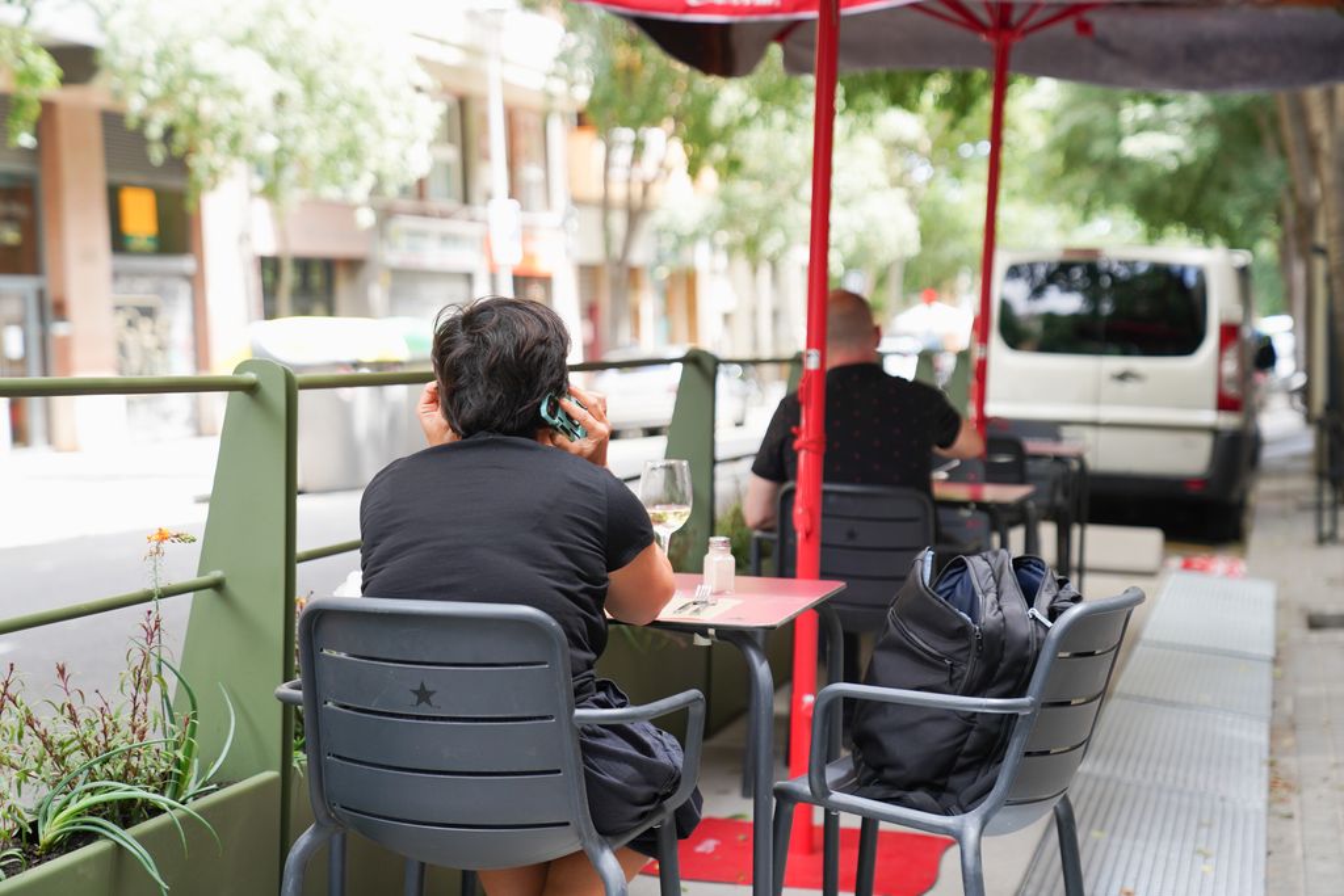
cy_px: 448
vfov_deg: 21.2
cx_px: 672
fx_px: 2390
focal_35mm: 64
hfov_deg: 31.4
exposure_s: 1/320
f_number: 2.8
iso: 250
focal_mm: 64
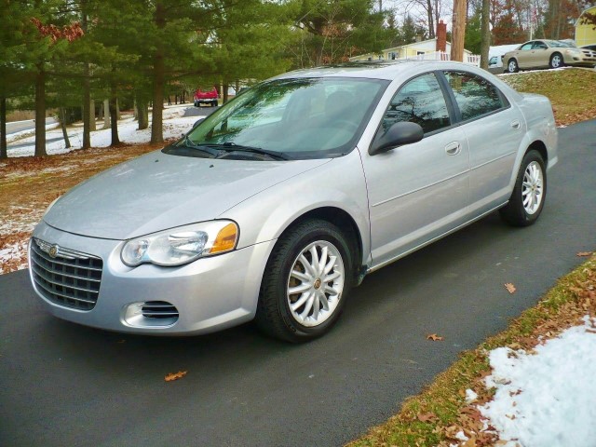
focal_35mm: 37
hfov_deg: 50.1
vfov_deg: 38.7
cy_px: 224
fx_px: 637
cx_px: 298
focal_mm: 6.1
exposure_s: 1/500
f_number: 2.8
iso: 100
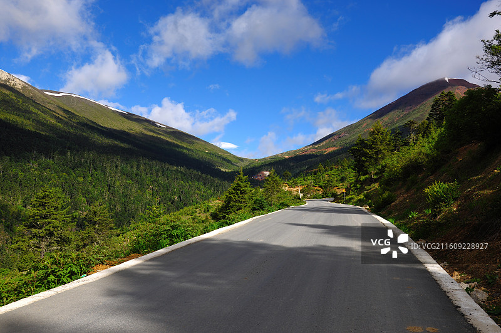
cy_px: 166
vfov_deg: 35.4
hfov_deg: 51.3
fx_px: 521
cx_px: 250
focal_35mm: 38
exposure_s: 1/320
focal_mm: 25
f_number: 8
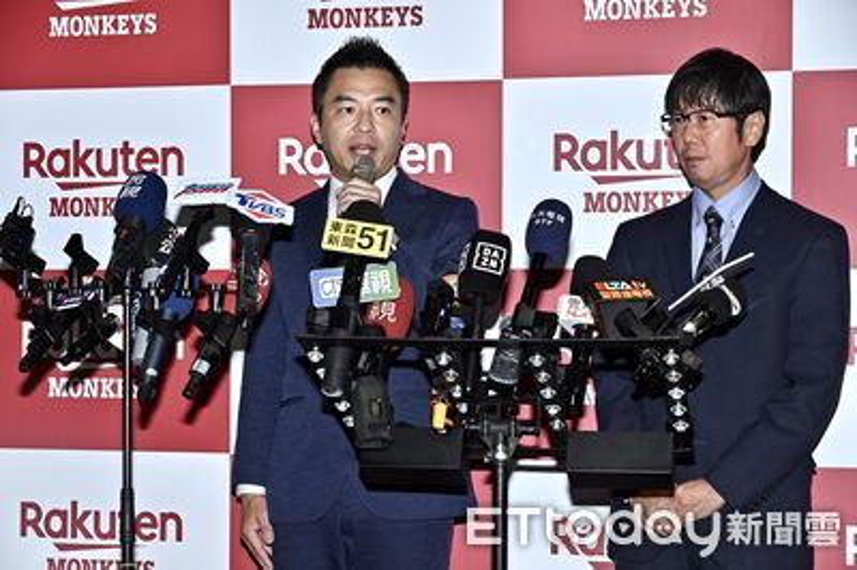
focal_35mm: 82
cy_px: 285
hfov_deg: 24.8
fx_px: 1950
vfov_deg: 16.6
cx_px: 428
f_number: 5.6
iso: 400
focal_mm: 82
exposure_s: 1/200
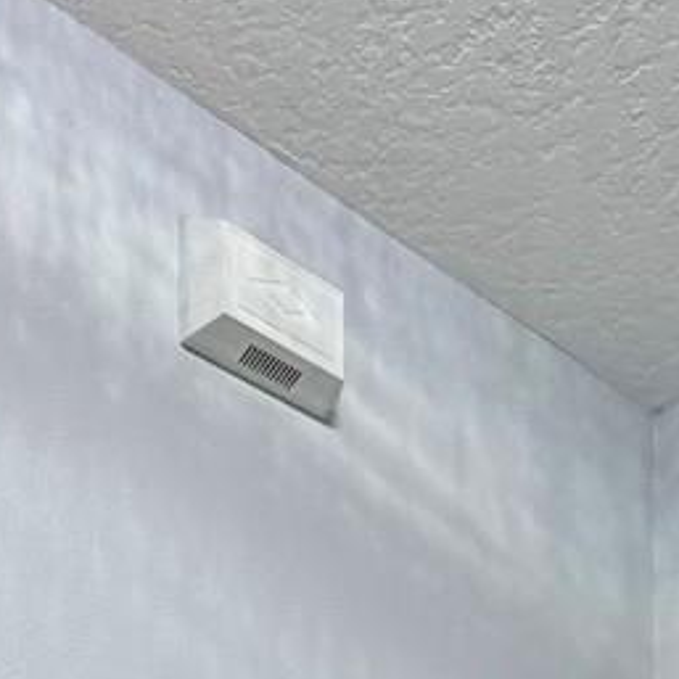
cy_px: 1398
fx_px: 1709
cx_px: 724
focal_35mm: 77
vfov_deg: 16.5
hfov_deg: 21.5
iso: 160
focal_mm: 2.22
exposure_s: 1/120
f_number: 2.2
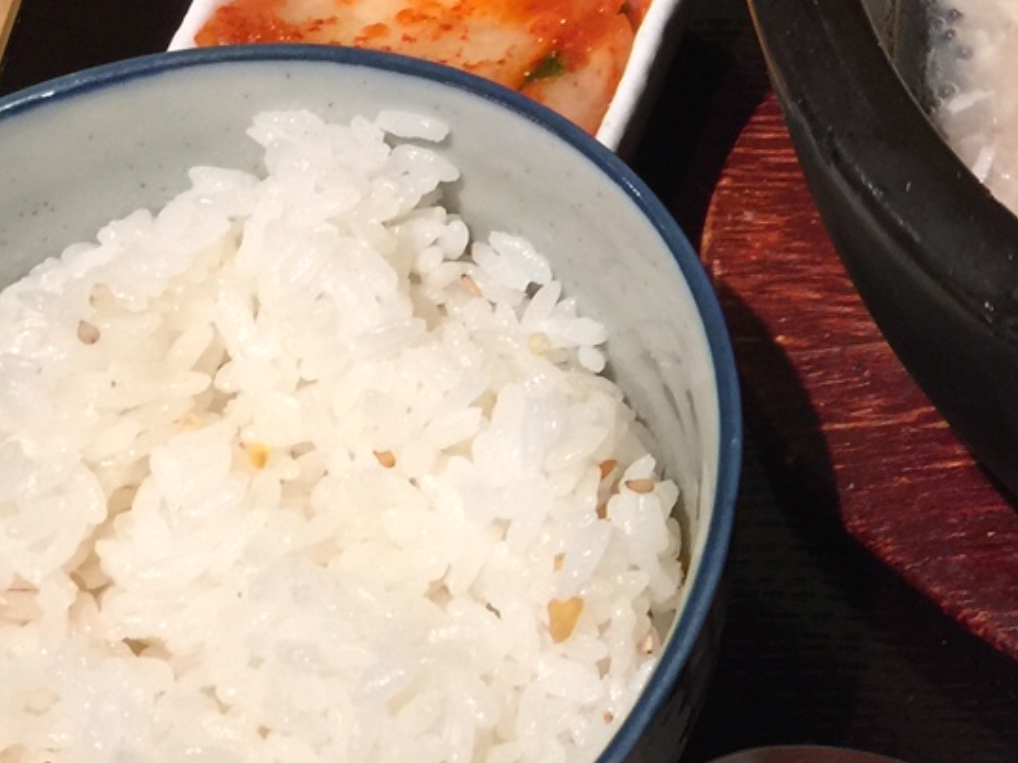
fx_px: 2587
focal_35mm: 88
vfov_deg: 16.7
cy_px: 282
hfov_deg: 19.9
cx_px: 1421
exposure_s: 1/15
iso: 40
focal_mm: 4.15
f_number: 2.2
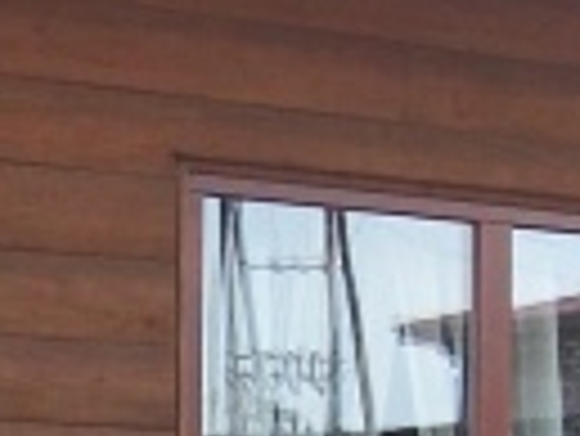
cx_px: -49
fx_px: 3505
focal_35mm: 209
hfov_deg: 9.4
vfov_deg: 7.0
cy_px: 672
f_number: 2.7
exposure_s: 1/320
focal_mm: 6
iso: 80
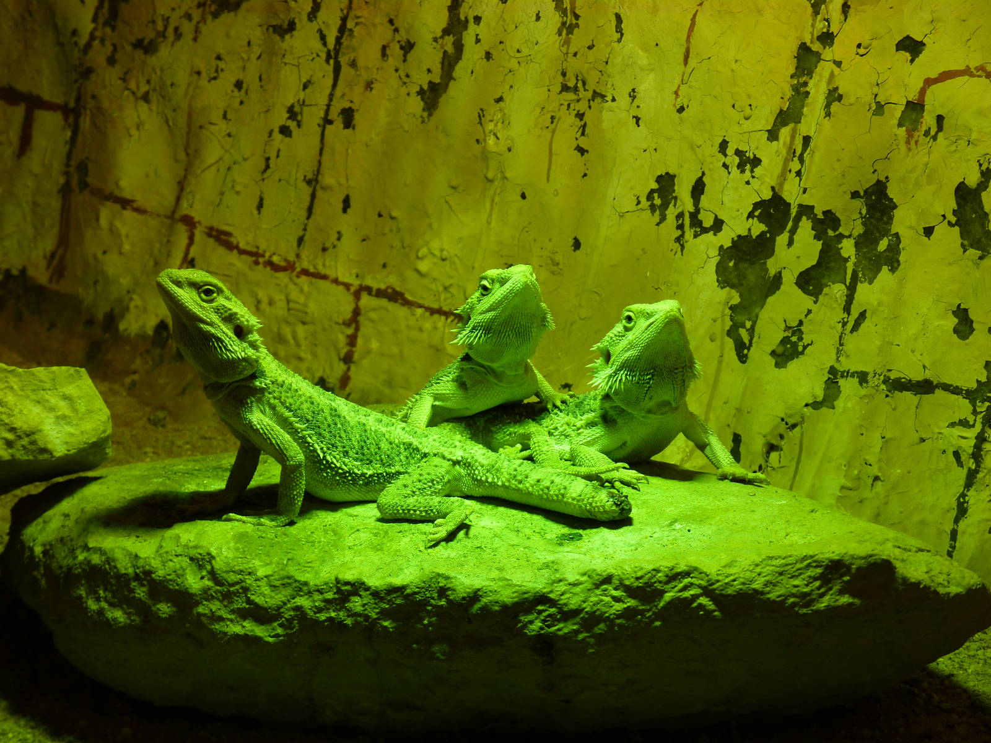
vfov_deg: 8.9
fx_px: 4781
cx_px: 496
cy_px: 372
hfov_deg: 11.8
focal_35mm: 167
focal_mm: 29.7
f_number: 3.7
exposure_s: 1/50
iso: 80
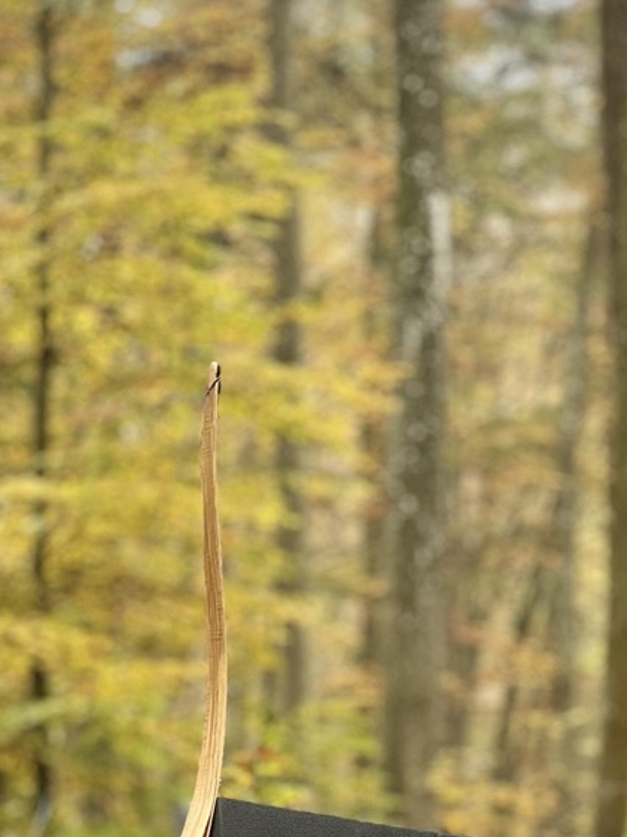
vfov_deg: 11.3
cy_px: 927
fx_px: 4181
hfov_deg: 8.6
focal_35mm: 173
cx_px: 341
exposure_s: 1/121
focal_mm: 9
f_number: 2.8
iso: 200
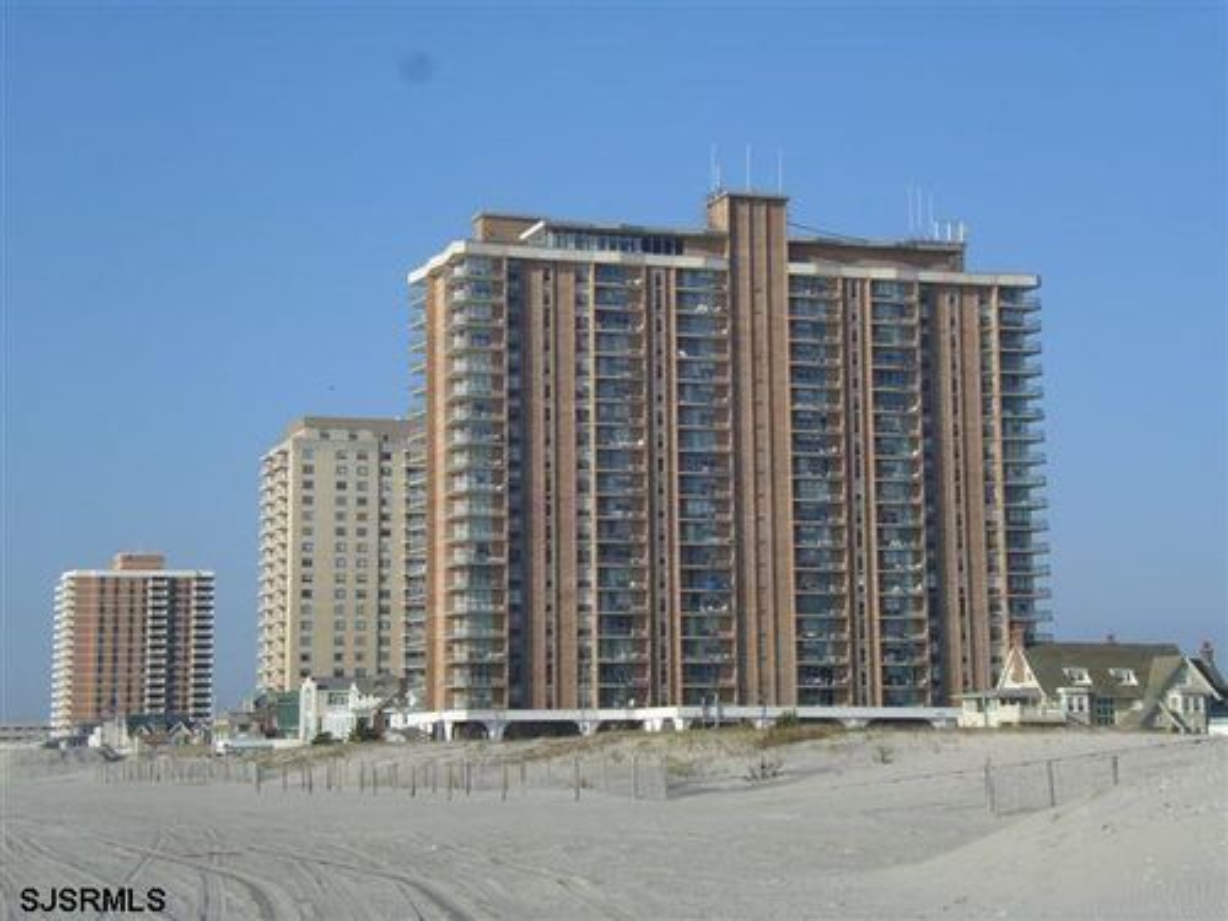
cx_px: 614
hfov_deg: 27.8
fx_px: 2483
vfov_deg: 21.0
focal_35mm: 70
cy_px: 460
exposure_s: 1/160
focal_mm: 10.8
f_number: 8.4
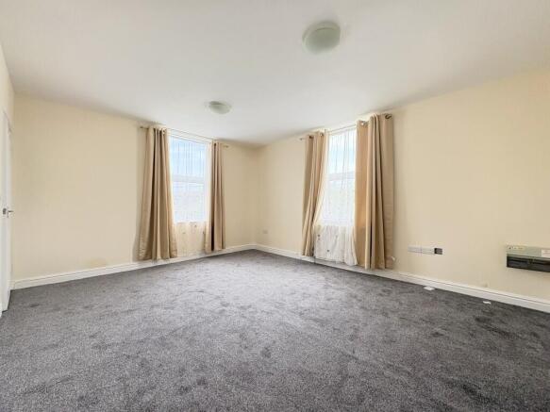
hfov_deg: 102.1
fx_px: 222
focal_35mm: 14
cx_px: 275
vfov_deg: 85.7
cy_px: 206
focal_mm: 2.22
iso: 250
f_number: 2.2
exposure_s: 1/75
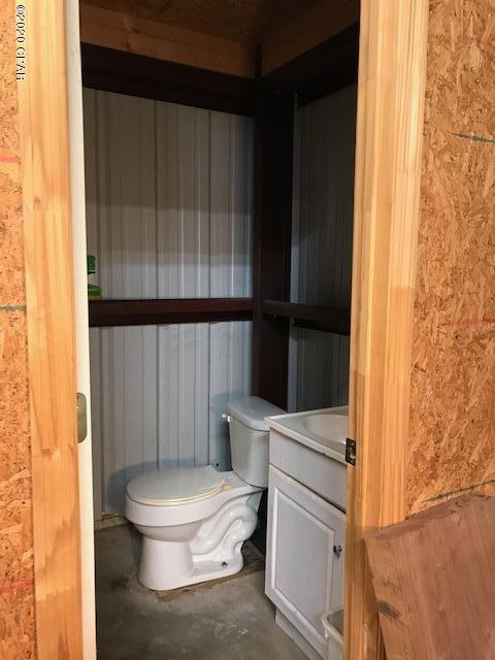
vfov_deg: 63.4
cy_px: 330
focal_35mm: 28
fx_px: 534
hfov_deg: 49.7
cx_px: 248
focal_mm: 3.99
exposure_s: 1/15
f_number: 1.8
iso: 50
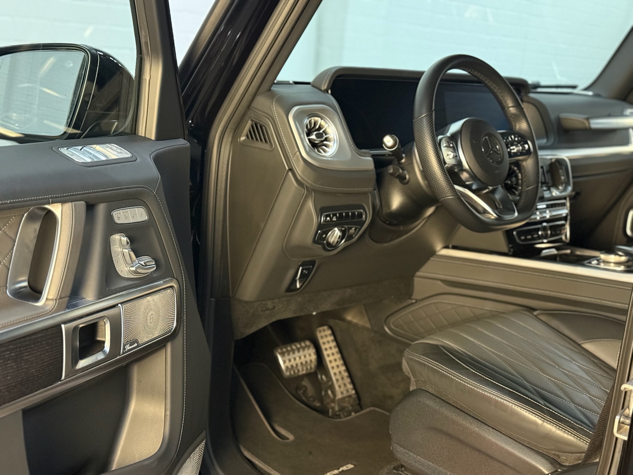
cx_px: 316
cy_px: 238
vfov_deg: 30.3
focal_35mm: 48
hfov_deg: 39.7
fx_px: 878
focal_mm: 6.76
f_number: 1.78
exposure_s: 1/25
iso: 800
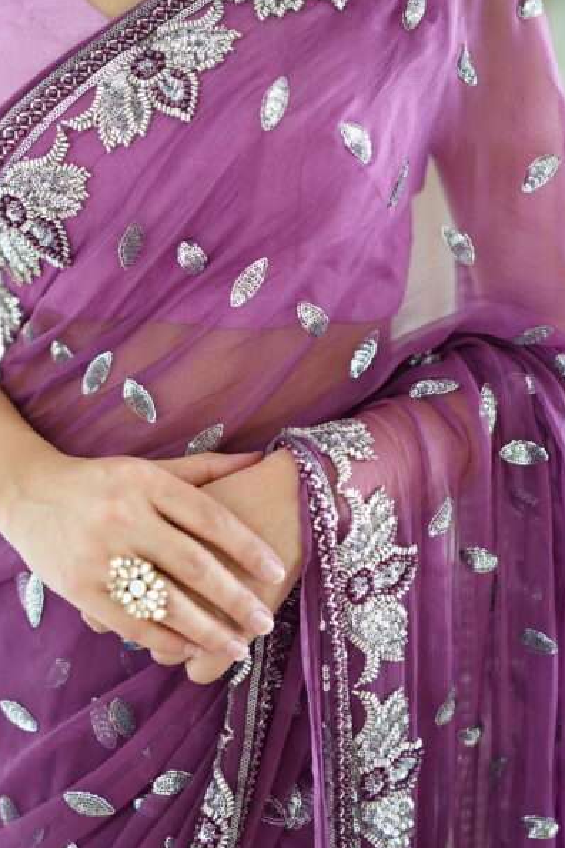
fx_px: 1248
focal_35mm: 53
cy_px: 408
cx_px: 233
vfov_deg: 37.5
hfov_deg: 25.5
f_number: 1.4
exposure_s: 1/320
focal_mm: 35
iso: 320
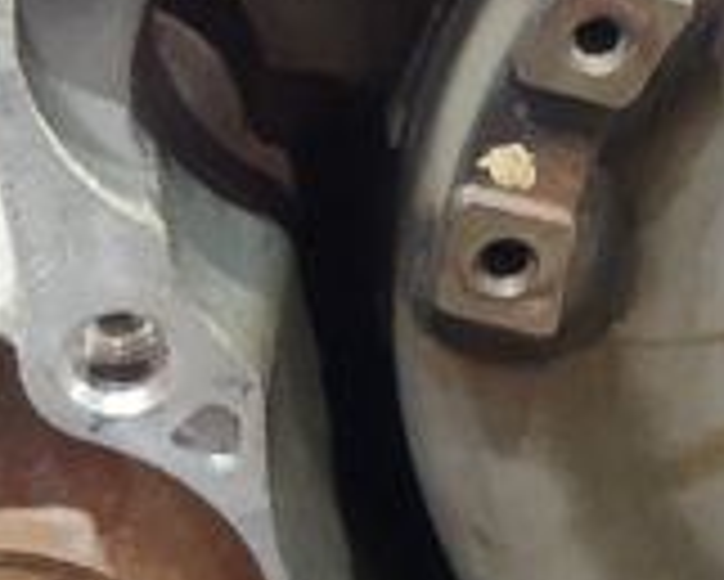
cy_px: -22
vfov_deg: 7.9
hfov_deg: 9.6
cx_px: 1003
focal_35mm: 196
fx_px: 4202
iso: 291
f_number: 1.79
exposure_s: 1/25
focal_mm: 4.71
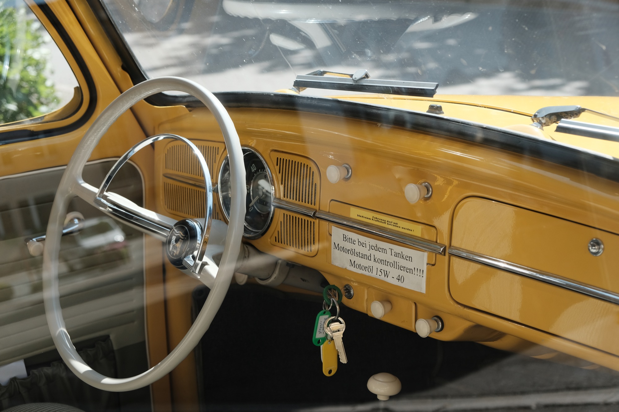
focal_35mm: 67
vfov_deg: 20.3
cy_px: 206
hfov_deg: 30.1
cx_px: 310
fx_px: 1152
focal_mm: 44.4
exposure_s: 1/340
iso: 400
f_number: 5.6
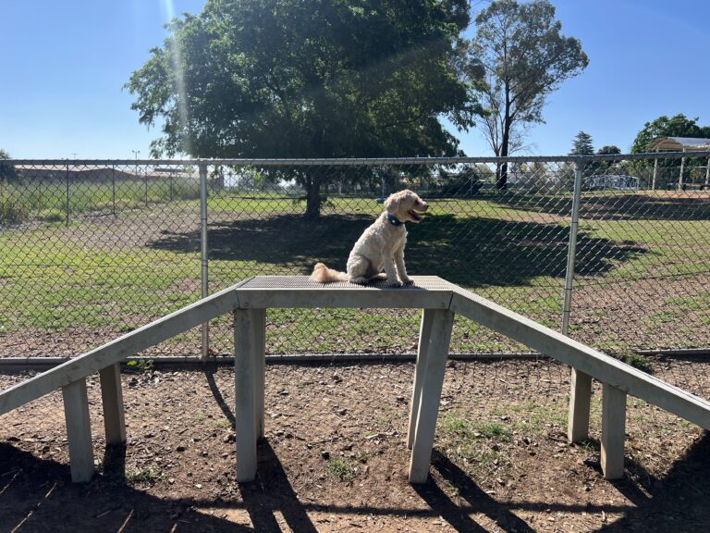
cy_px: 266
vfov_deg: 53.1
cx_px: 355
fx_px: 533
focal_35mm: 26
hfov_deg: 67.3
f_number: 1.5
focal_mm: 5.7
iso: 50
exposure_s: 1/2695
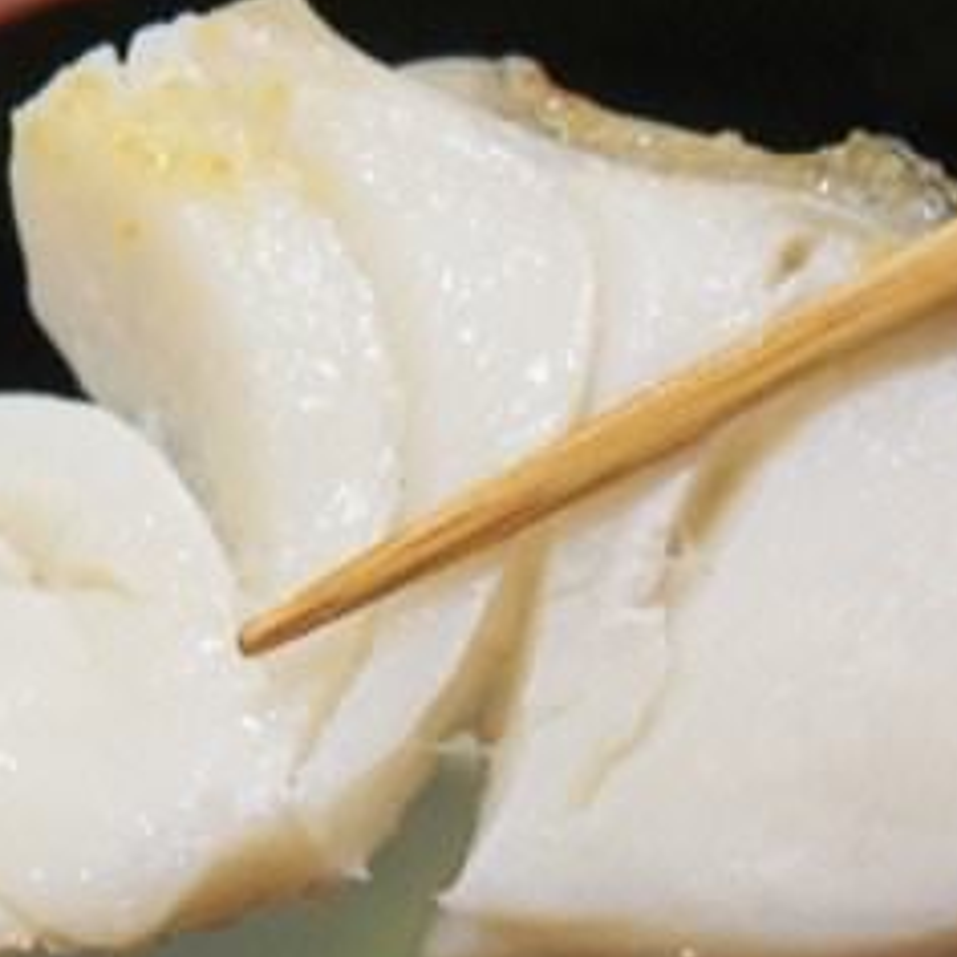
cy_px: 661
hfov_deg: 10.8
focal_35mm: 162
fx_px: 5067
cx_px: 584
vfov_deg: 10.8
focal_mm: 30
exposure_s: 1/60
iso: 800
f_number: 4
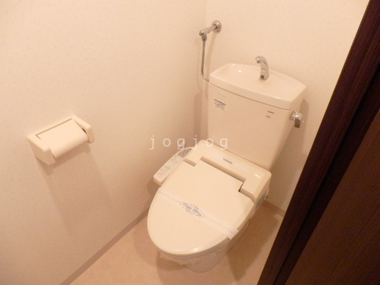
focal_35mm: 24
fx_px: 263
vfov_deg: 56.8
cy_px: 142
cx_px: 190
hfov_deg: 71.6
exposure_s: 1/40
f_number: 3
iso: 320
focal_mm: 4.2
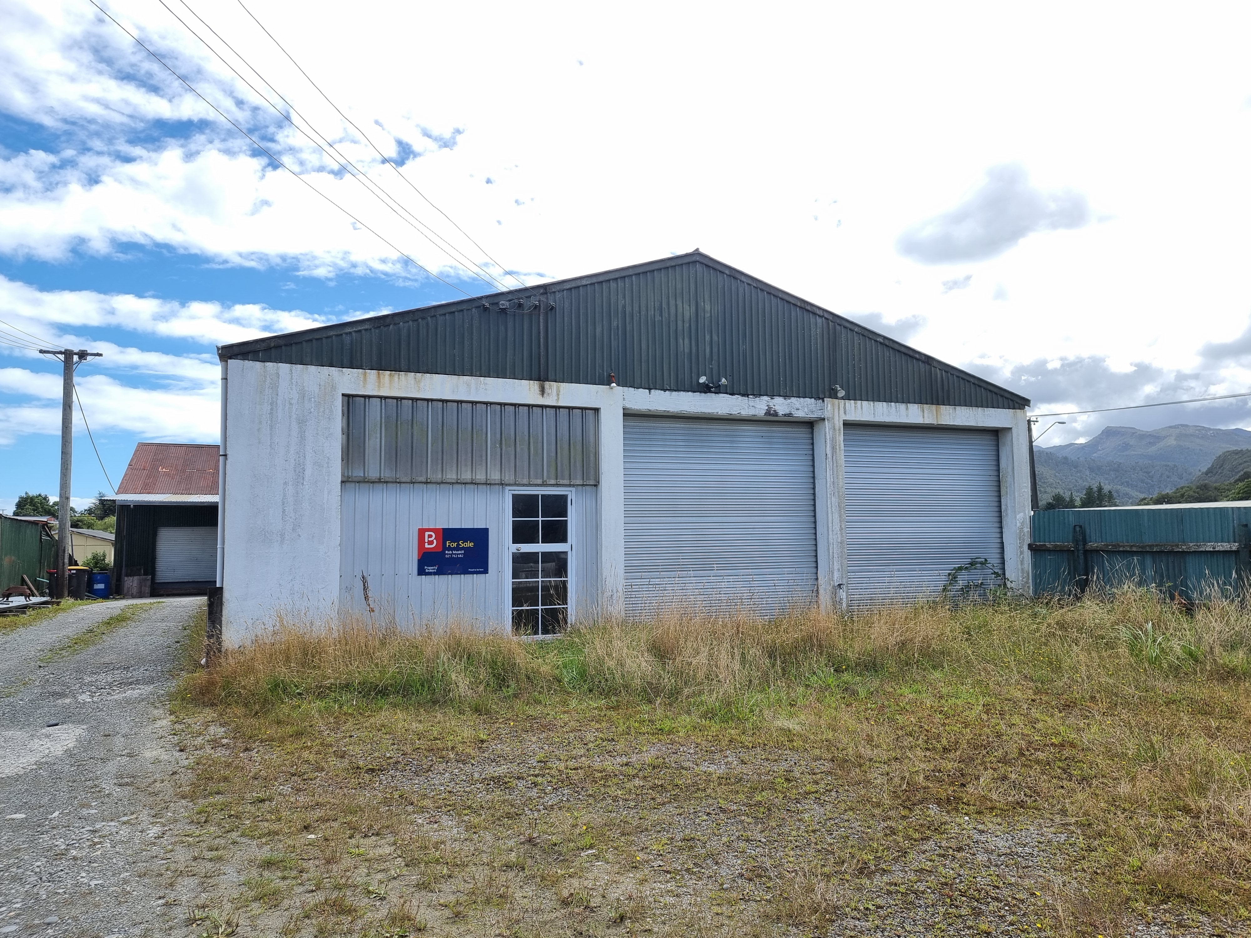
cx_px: 626
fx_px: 867
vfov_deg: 56.8
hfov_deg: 71.6
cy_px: 469
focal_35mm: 24
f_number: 1.8
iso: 50
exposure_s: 1/704
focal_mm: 6.7
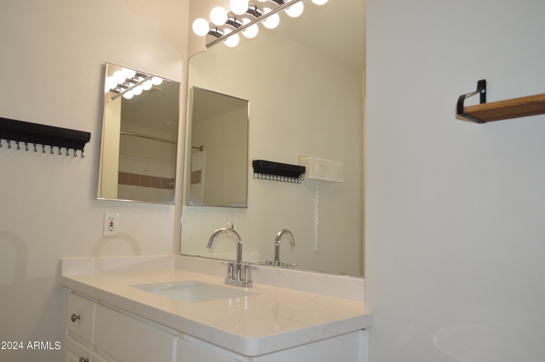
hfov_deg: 67.4
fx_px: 408
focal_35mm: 27
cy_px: 181
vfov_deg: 47.8
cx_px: 272
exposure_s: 1/125
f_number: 4
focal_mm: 18
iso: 320
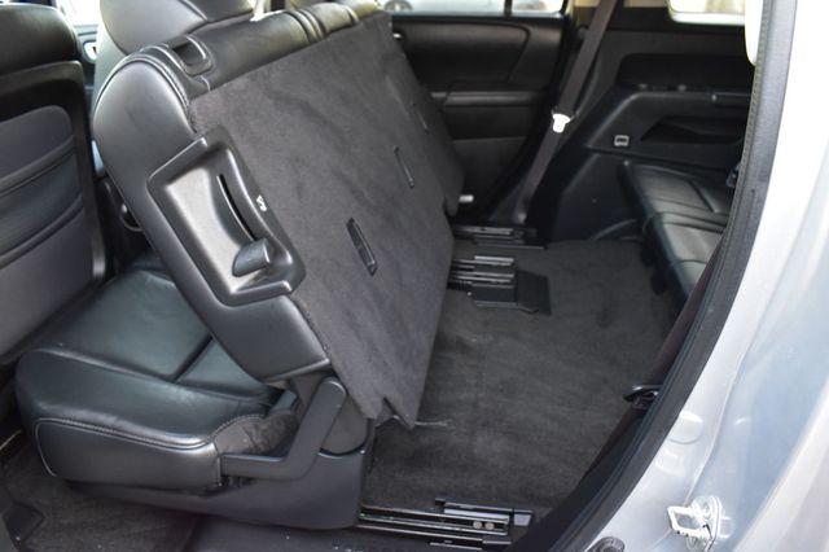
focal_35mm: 27
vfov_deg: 47.9
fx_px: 621
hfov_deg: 67.4
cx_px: 414
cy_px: 276
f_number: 6.3
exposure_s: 1/15
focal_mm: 18
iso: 1250
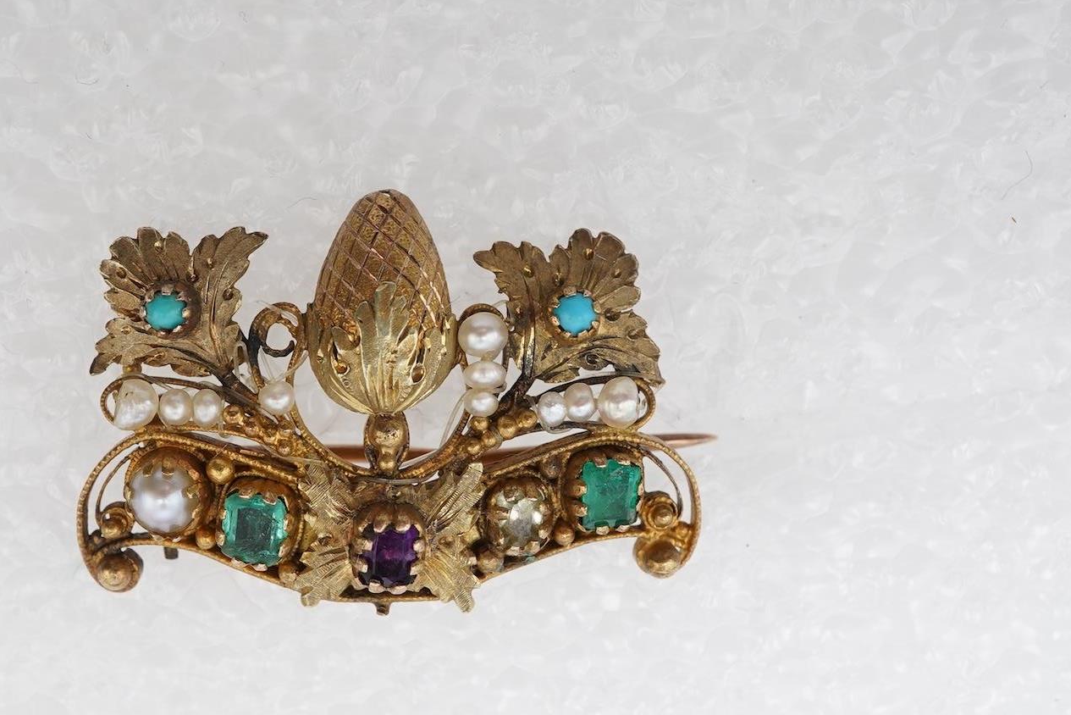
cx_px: 381
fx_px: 1904
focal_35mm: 64
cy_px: 437
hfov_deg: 31.2
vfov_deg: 21.2
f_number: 16
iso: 500
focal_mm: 30
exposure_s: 1/125
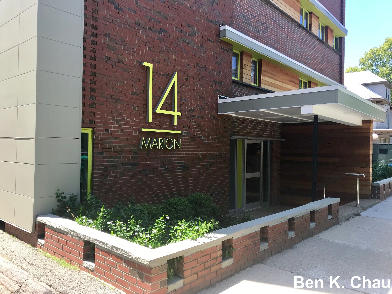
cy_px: 147
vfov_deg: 49.7
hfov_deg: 63.4
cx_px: 196
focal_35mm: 28
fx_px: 317
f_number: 1.8
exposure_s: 1/496
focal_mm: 3.99
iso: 20
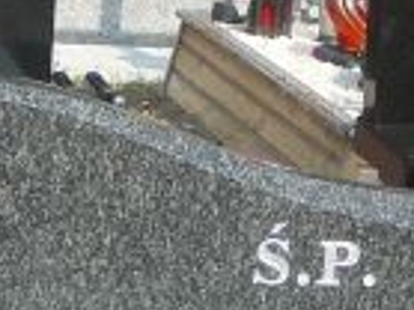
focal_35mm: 217
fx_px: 2593
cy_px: 465
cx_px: 253
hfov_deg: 9.1
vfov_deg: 6.7
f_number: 3.3
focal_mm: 7
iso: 80
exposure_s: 1/800
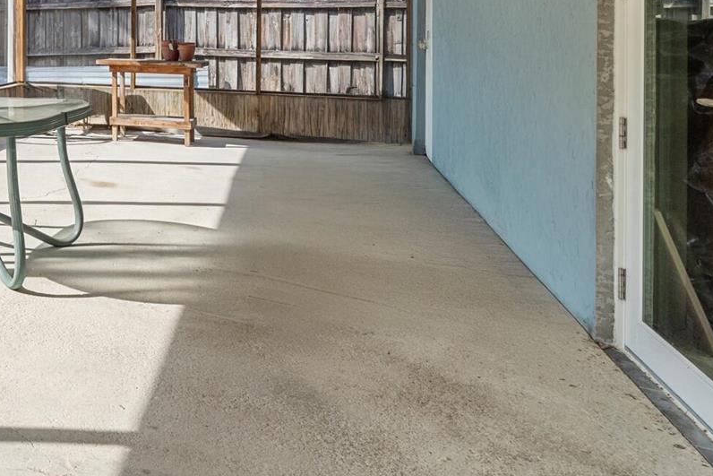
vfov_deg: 34.5
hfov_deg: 39.8
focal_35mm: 36
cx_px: -123
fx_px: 713
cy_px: 34
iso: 250
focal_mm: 14
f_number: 9
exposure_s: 1/60
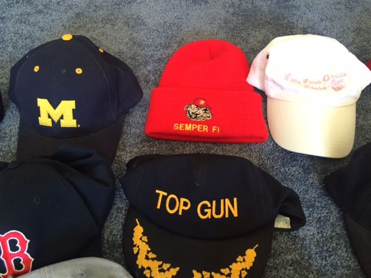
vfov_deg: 48.2
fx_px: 311
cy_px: 139
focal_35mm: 29
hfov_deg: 61.7
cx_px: 186
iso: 125
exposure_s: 1/30
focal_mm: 4.15
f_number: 2.2
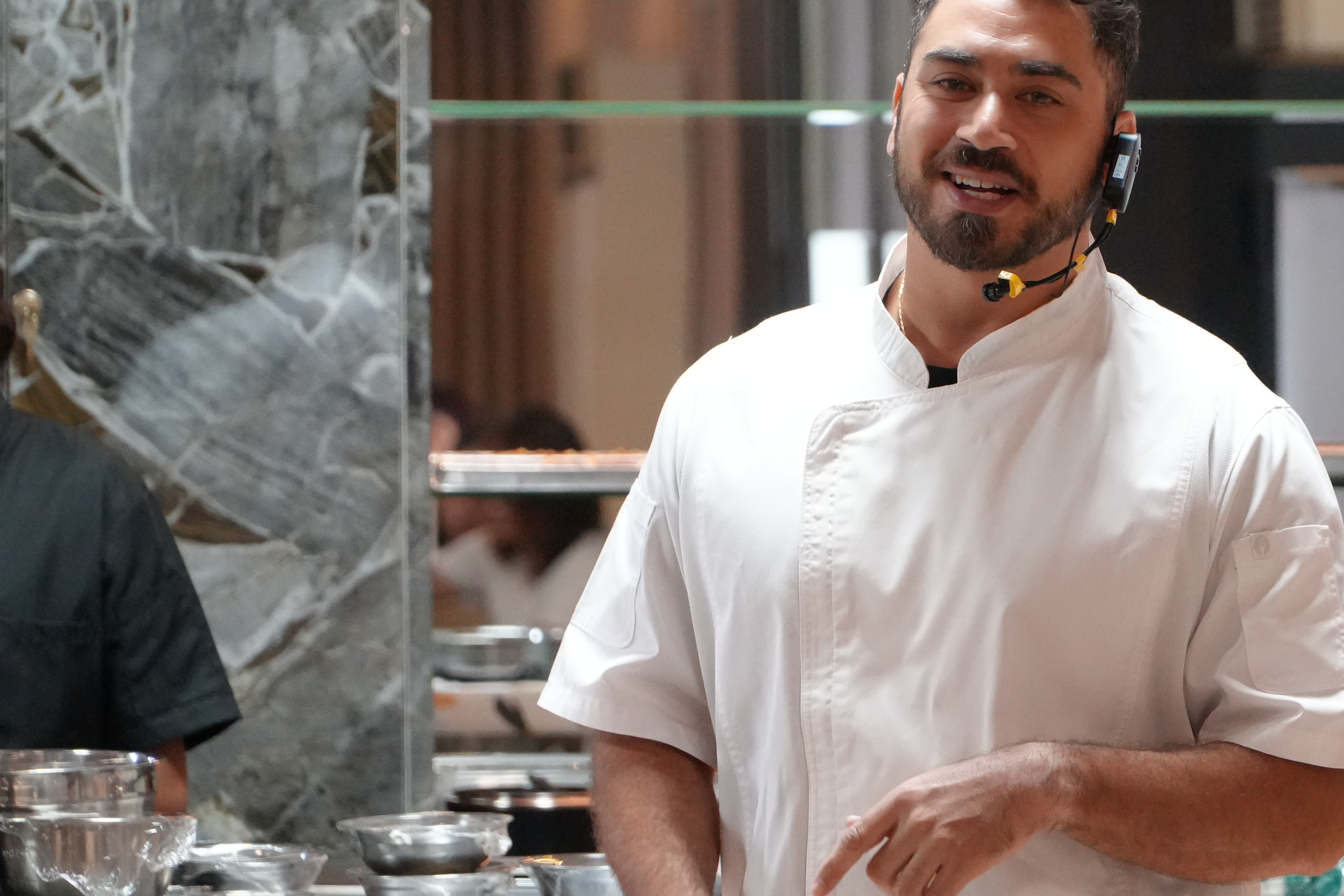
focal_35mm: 229
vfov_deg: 6.0
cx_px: 902
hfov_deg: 9.0
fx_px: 8549
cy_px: 279
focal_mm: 104
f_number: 4
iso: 5000
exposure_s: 1/200
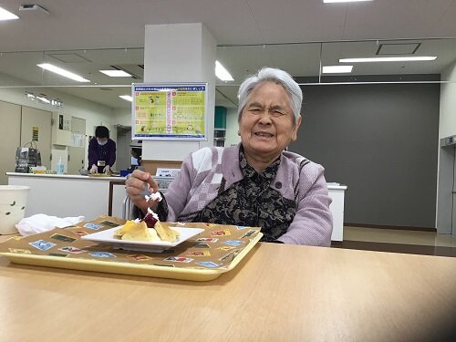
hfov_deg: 58.4
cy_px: 171
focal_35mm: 31
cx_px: 228
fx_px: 408
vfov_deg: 45.4
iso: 40
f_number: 2.4
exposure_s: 1/30
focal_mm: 3.3
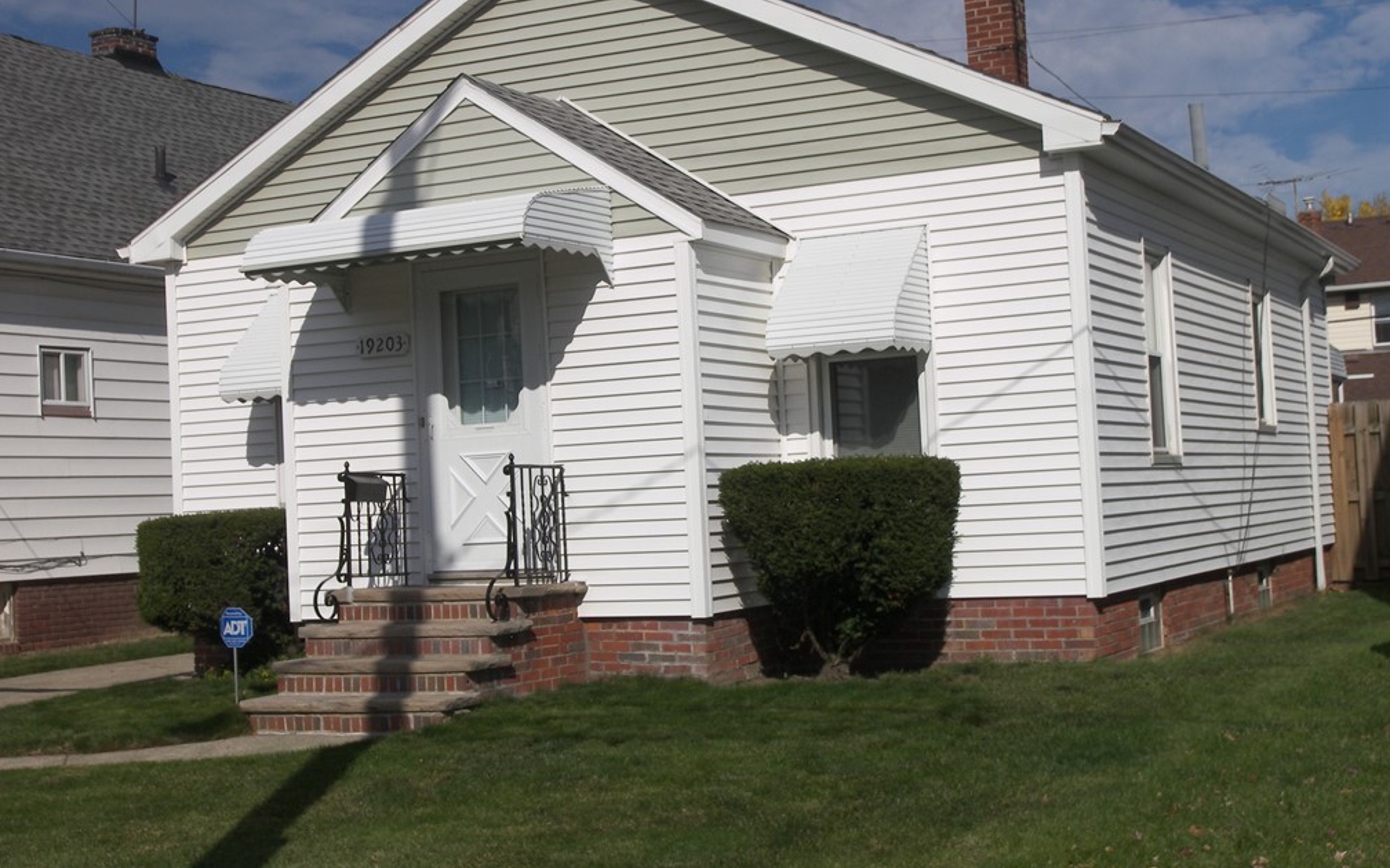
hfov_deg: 36.3
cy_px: 384
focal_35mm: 56
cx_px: 688
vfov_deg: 23.1
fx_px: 2121
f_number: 4.5
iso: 50
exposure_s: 1/1600
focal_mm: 11
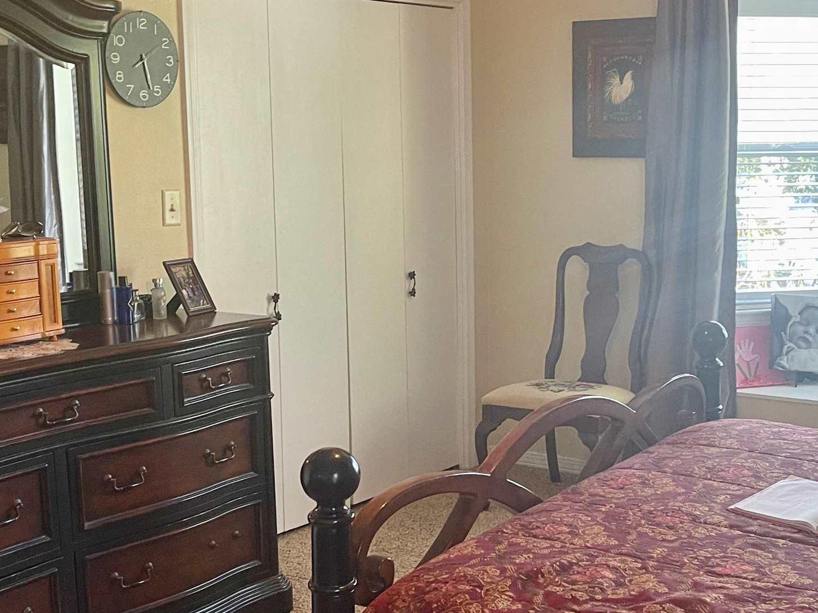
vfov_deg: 26.5
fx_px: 1300
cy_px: 341
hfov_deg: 34.8
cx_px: 482
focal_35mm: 55
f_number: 1.6
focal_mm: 5.1
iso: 250
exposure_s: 1/60
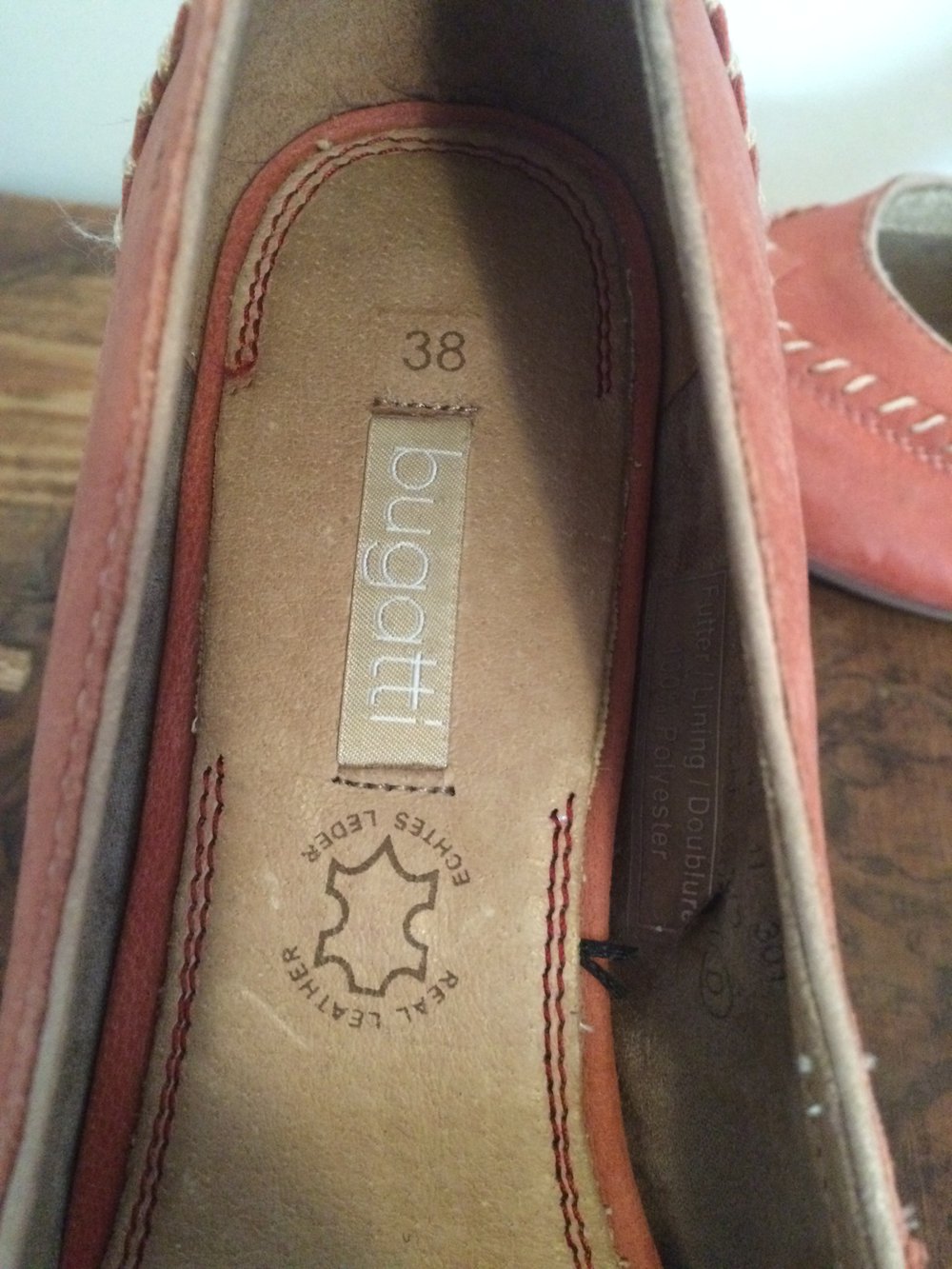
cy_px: 634
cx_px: 476
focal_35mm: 29
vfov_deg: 61.7
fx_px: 1063
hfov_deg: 48.2
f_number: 2.2
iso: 400
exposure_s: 1/17
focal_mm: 4.15
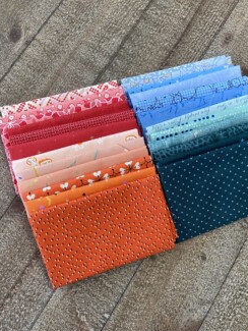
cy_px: 187
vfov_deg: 56.6
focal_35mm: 32
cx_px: 149
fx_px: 305
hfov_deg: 44.0
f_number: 1.8
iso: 80
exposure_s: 1/50
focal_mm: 4.25
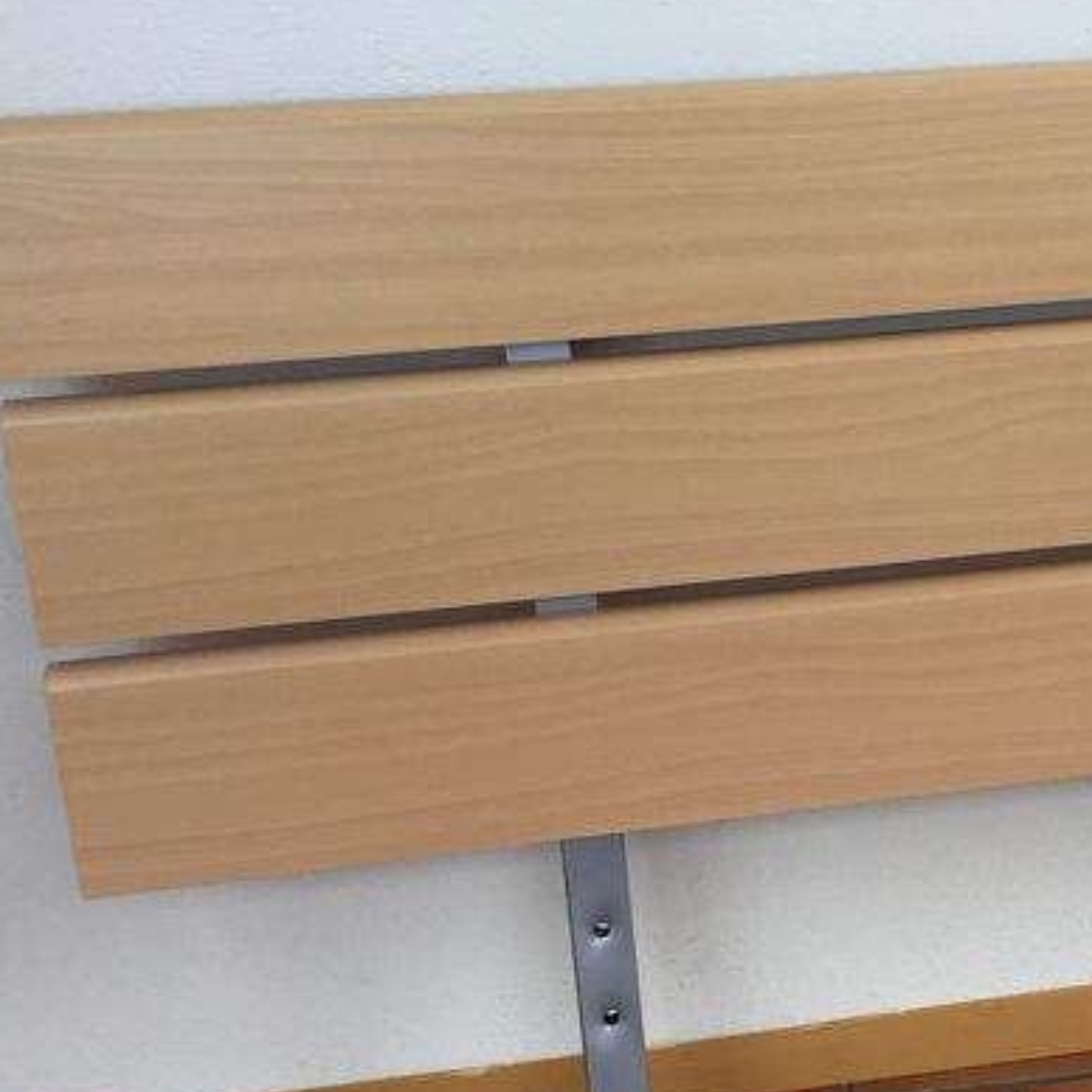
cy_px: 611
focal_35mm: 66
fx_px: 2356
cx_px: 1160
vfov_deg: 26.1
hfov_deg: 24.6
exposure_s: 1/100
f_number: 2.2
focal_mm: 4.15
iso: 40
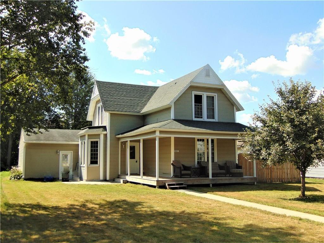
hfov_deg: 52.6
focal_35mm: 35
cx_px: 162
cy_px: 122
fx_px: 328
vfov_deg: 40.7
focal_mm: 6.3
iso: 80
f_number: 3.2
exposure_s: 1/800
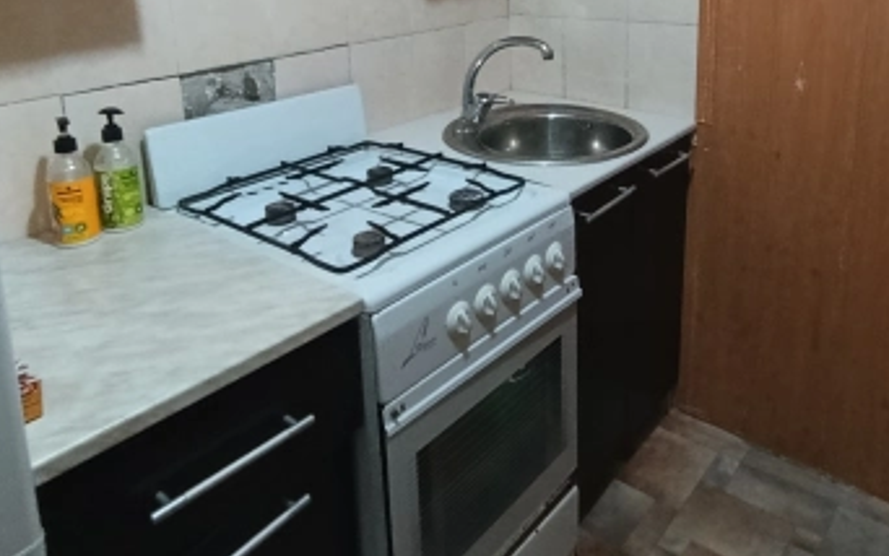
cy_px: 83
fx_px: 703
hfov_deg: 64.2
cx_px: 520
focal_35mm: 29
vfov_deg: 40.7
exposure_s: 1/33.3
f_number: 2.2
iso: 671
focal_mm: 1.65
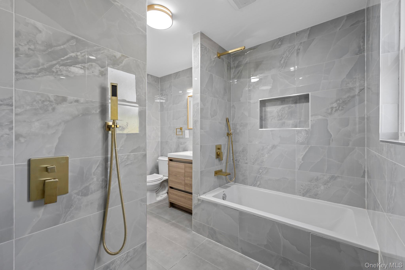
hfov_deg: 104.3
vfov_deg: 81.2
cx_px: 202
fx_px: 157
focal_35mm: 14
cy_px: 135
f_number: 10
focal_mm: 14
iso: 250
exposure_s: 1/2
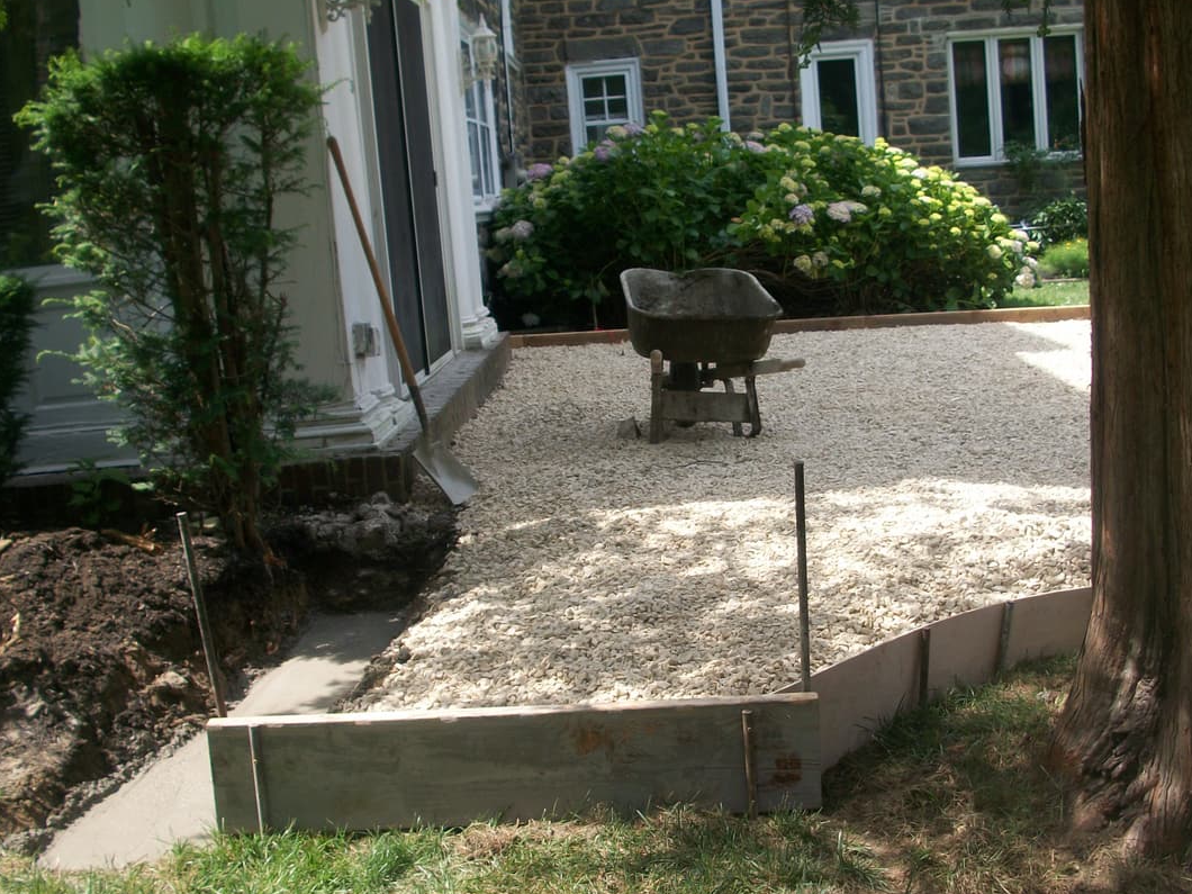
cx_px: 617
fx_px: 1515
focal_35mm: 44
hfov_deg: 42.9
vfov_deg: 32.8
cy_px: 498
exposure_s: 1/400
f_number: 3.1
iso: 80
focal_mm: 6.3
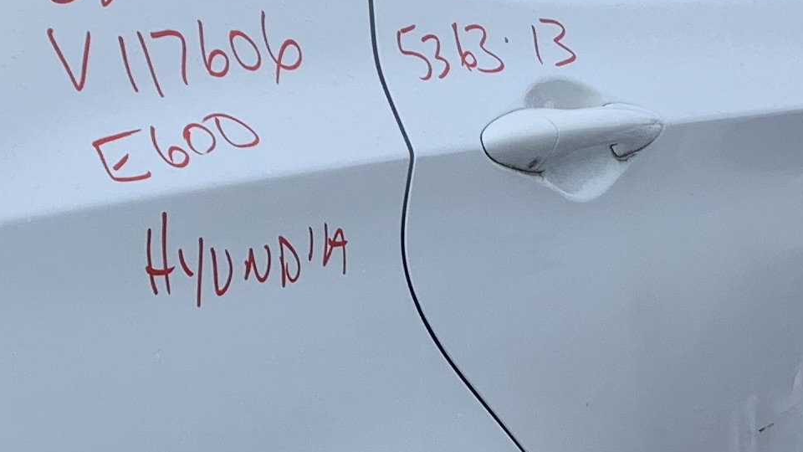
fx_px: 2534
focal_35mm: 119
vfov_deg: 10.1
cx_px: -29
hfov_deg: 17.5
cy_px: 451
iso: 25
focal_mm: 4.25
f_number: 1.8
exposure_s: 1/954
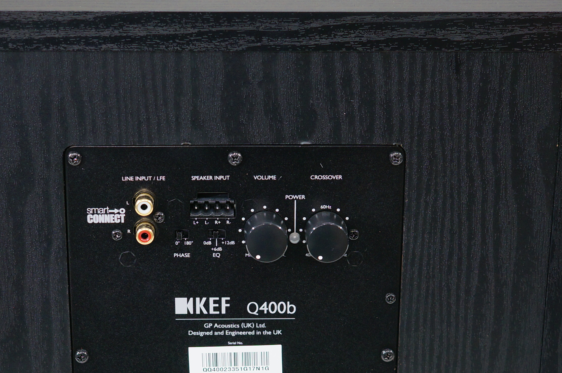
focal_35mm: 99
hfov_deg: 20.6
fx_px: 1544
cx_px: 247
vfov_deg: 13.7
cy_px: 284
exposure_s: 1/60
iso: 200
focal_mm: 30
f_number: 3.2
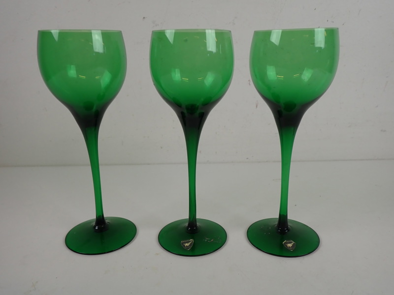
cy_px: 148
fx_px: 341
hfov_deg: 60.0
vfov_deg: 46.8
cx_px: 197
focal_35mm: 30
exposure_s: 1/125
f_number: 2.3
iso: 160
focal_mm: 5.4
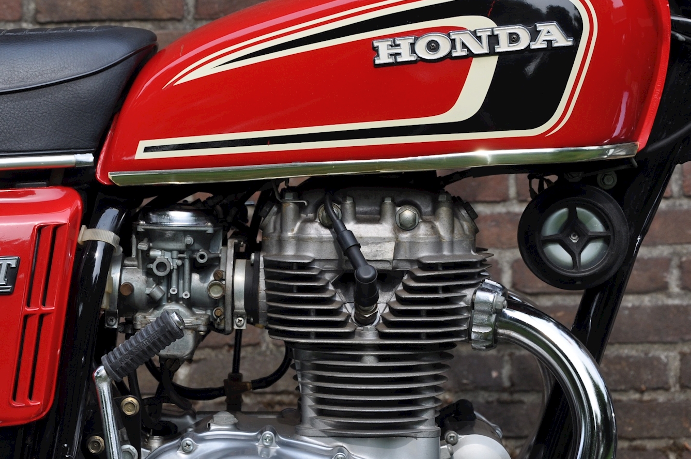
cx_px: 234
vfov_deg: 12.2
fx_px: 2147
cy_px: 165
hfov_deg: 18.2
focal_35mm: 112
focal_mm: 52
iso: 200
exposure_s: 1/250
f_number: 8
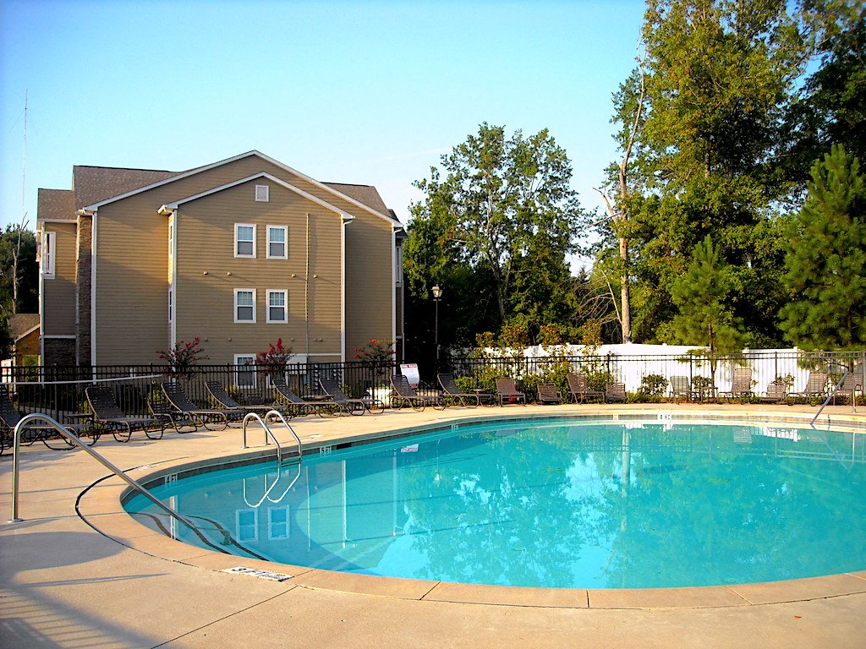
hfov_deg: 52.6
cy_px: 324
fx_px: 876
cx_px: 433
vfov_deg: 40.7
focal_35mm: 35
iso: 64
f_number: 2.8
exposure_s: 1/353
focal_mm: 5.7
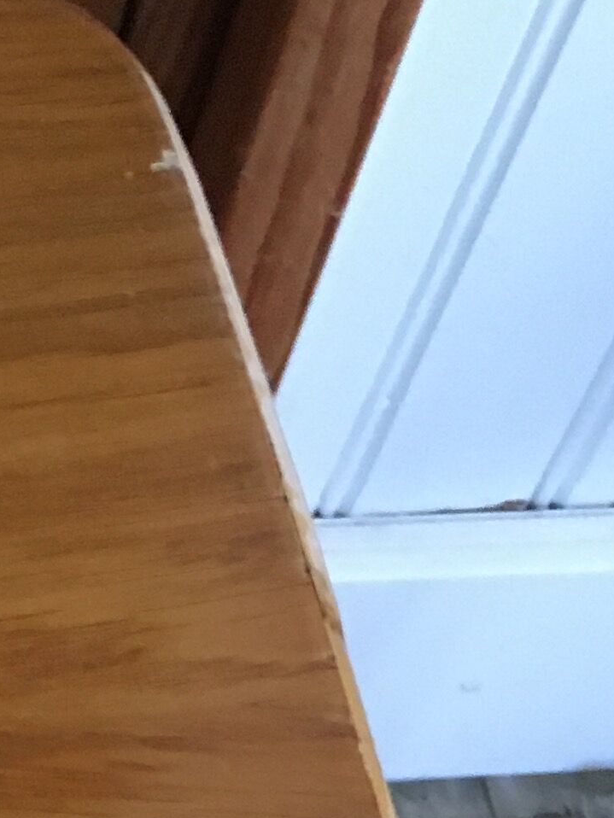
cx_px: -475
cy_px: 1414
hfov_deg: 11.3
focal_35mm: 122
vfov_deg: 14.4
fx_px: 2884
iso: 200
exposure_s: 1/20
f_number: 2.2
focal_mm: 4.15
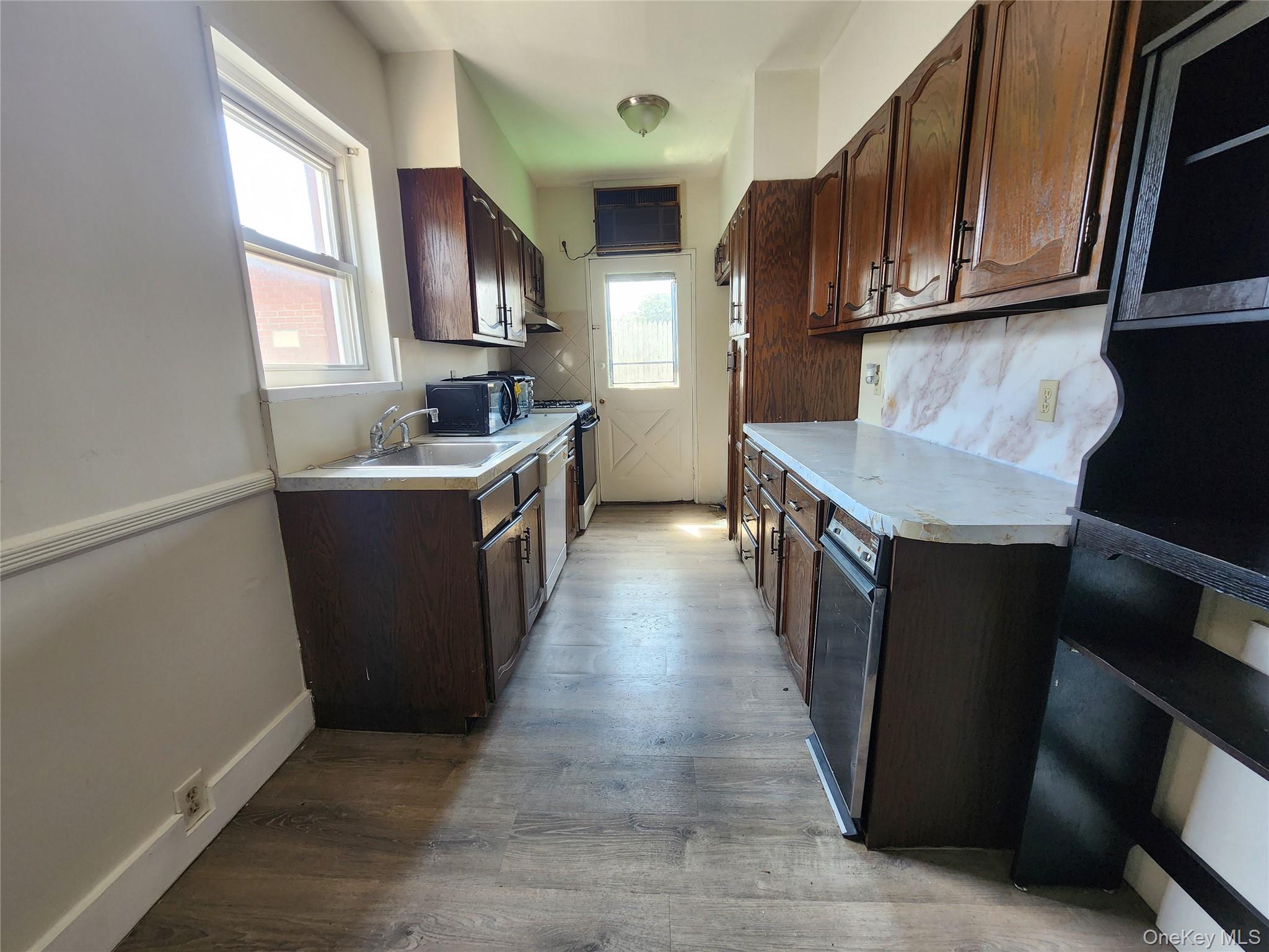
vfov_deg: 89.9
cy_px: 476
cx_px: 634
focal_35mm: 13
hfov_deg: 106.2
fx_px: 477
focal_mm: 2.2
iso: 200
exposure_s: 1/60
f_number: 2.2
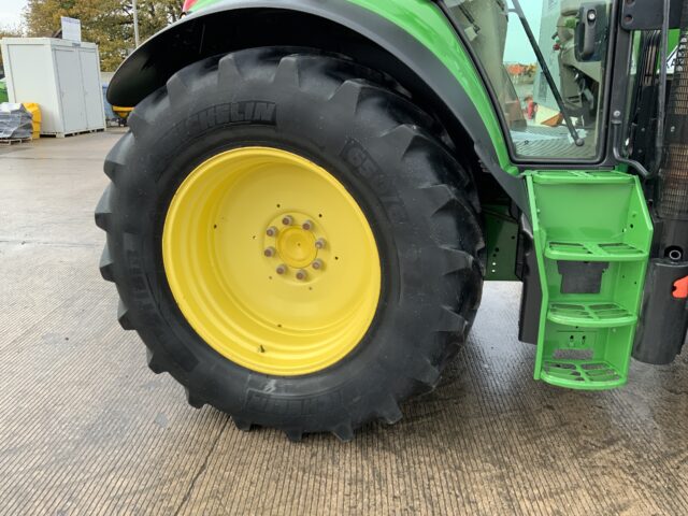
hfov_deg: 61.7
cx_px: 344
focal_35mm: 29
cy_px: 258
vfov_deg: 48.2
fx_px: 576
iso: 16
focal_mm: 3
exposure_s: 1/149
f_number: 1.8
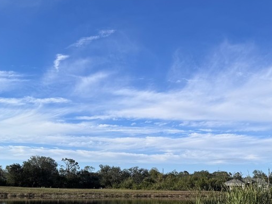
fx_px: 377
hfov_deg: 38.8
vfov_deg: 29.6
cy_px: 163
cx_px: 197
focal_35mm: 48
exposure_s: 1/4950
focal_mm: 6.76
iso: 80
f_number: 1.78
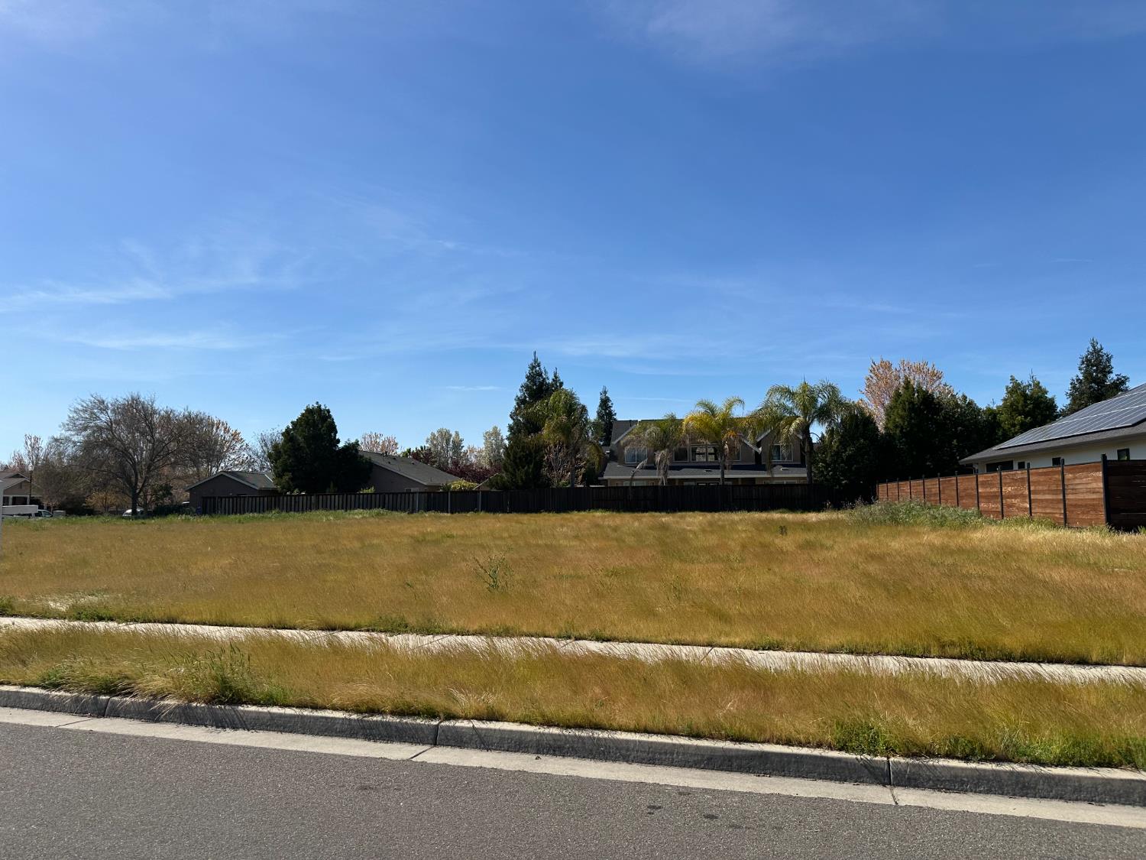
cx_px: 573
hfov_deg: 71.6
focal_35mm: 24
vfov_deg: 56.8
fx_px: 795
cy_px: 430
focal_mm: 6.86
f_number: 1.78
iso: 80
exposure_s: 1/6623
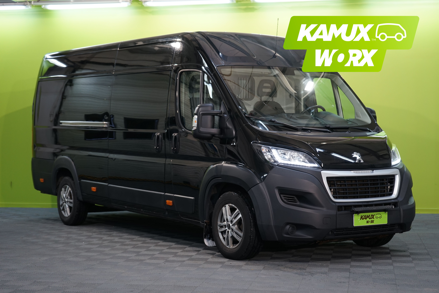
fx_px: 817
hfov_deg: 30.1
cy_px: 146
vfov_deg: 20.3
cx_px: 220
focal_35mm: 67
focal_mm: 67
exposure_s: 1/25
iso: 640
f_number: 5.6
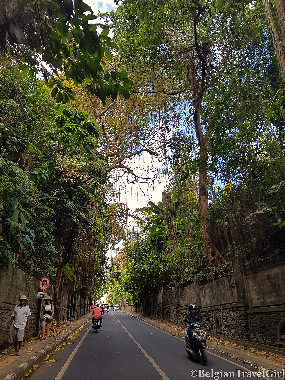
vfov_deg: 67.3
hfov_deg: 53.1
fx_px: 285
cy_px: 190
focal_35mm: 26
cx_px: 142
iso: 40
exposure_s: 1/355
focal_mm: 4.2
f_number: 1.7
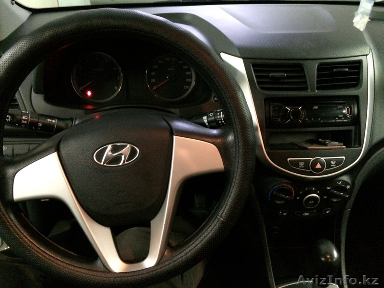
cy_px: 144
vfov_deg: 48.2
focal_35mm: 29
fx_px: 322
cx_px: 192
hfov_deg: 61.7
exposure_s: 1/17
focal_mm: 4.15
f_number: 2.2
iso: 640
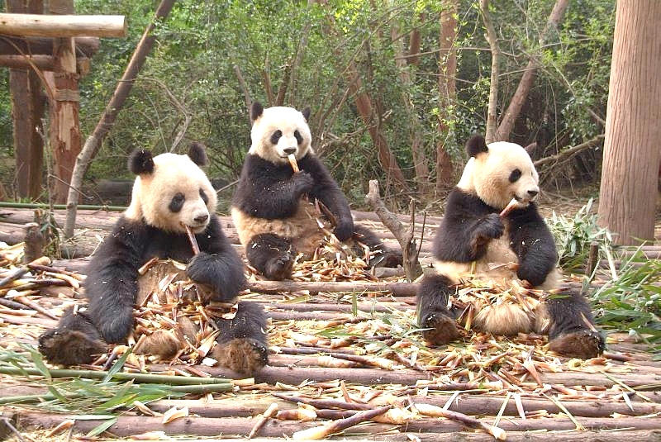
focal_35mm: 51
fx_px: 937
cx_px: 330
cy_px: 221
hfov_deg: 38.8
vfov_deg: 26.5
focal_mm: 34
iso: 100
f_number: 4.5
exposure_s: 1/60
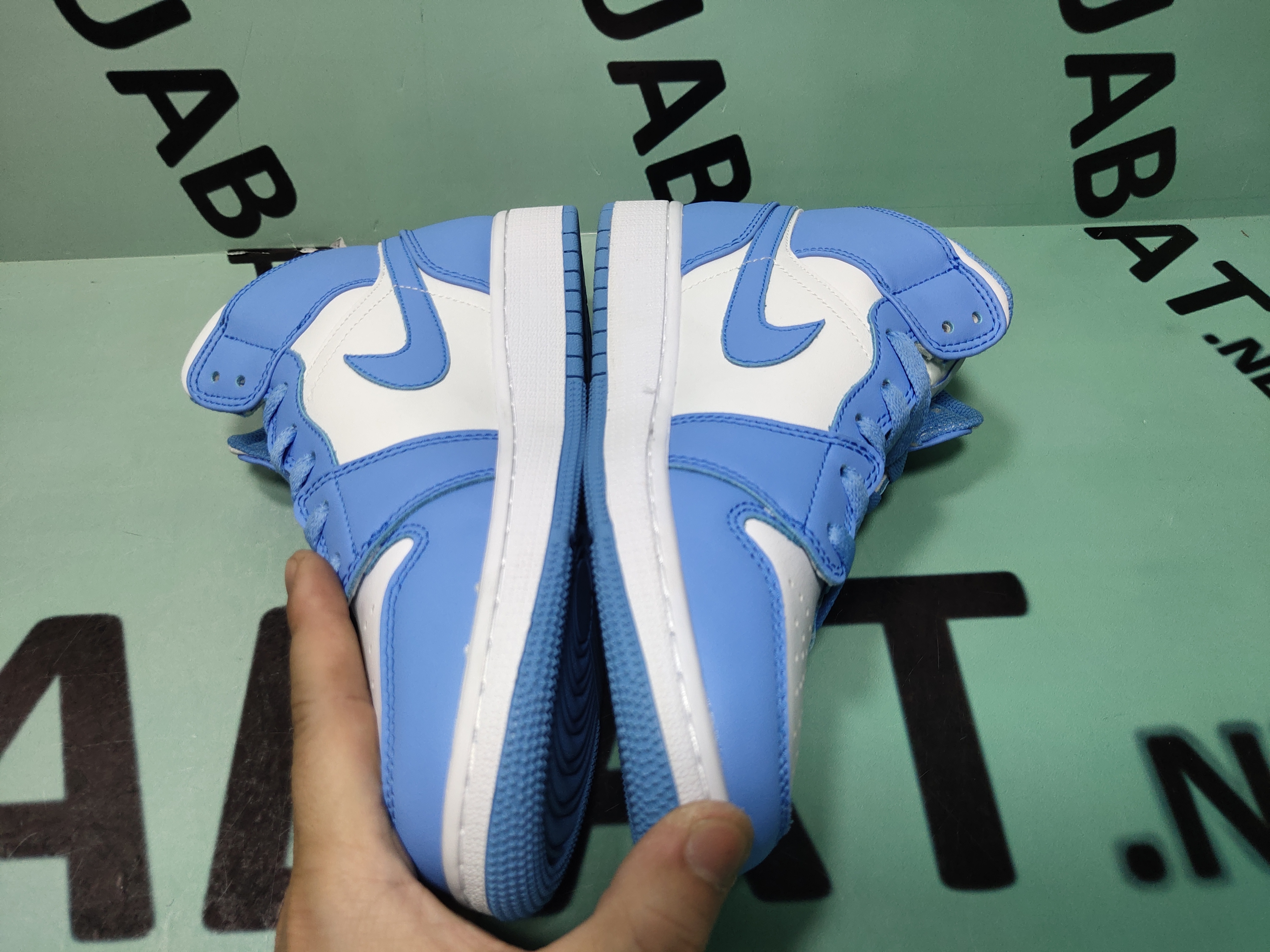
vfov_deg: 46.8
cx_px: 635
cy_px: 476
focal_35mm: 30
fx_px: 1101
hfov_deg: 60.0
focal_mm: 4.35
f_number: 1.79
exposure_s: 1/100
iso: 66
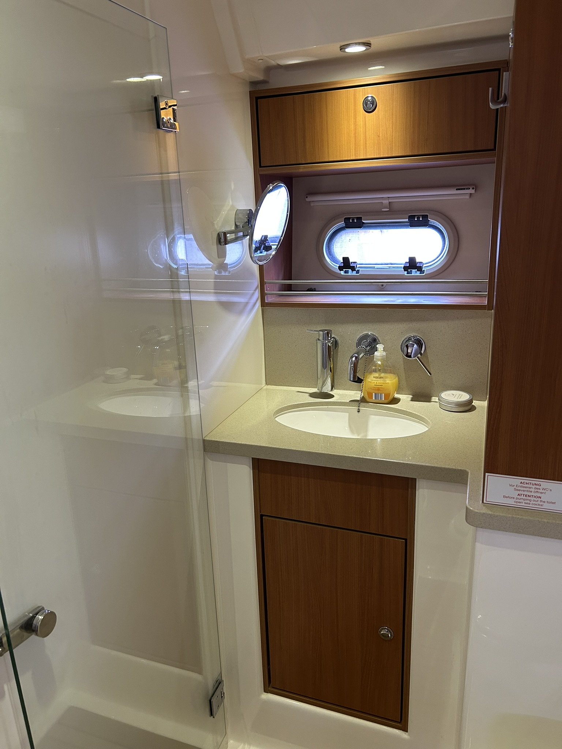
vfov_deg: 67.3
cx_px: 281
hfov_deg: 53.1
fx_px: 563
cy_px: 374
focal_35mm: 26
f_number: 1.5
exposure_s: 1/60
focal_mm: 5.7
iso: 200
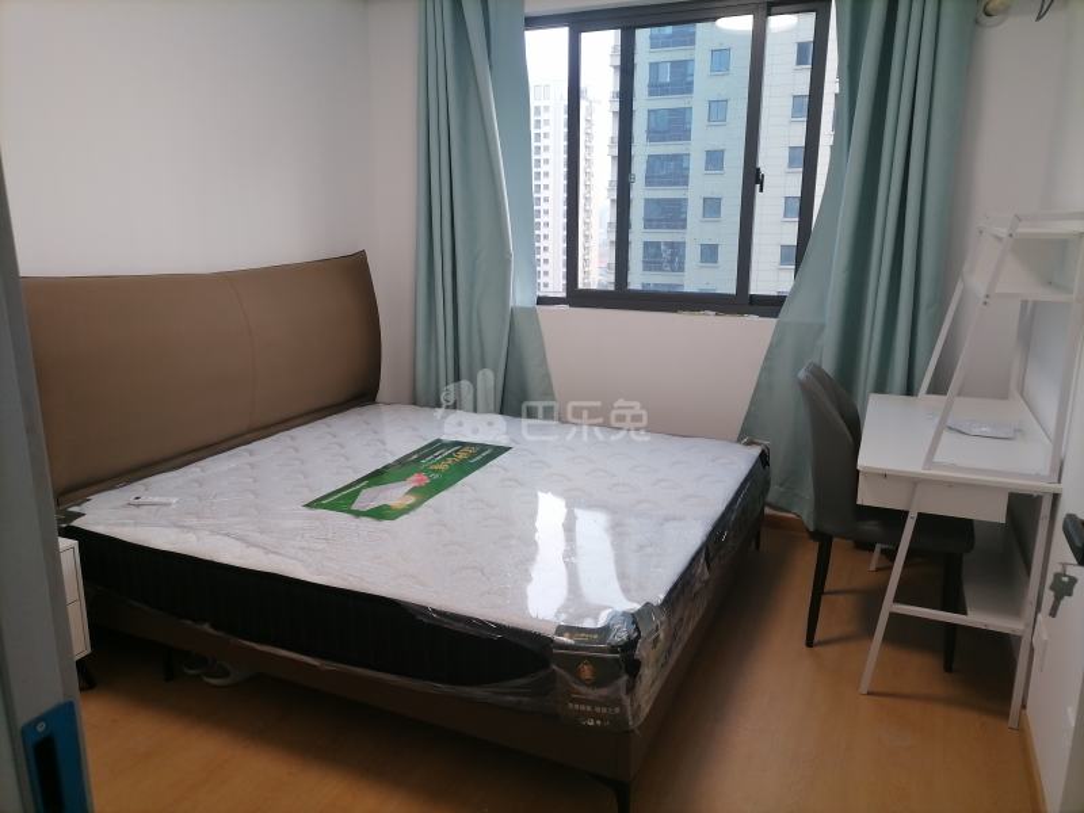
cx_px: 542
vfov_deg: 53.1
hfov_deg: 67.3
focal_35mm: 26
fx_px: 814
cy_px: 406
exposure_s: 1/50
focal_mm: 5.4
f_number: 1.8
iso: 64
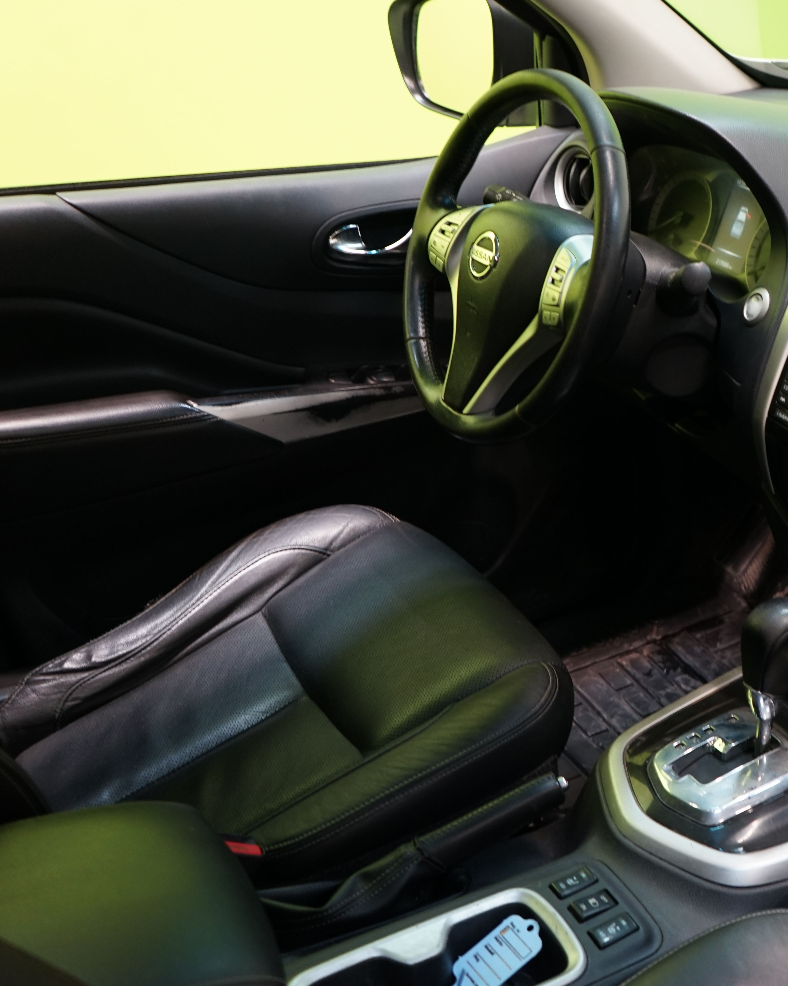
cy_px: 494
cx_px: 724
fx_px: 1166
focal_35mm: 40
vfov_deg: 45.8
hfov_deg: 35.0
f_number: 3.5
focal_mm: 28
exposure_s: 1/30
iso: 640
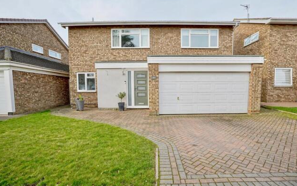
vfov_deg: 68.0
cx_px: 153
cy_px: 89
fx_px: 138
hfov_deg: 94.3
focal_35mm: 17
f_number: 5
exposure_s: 1/100
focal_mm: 16
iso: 100
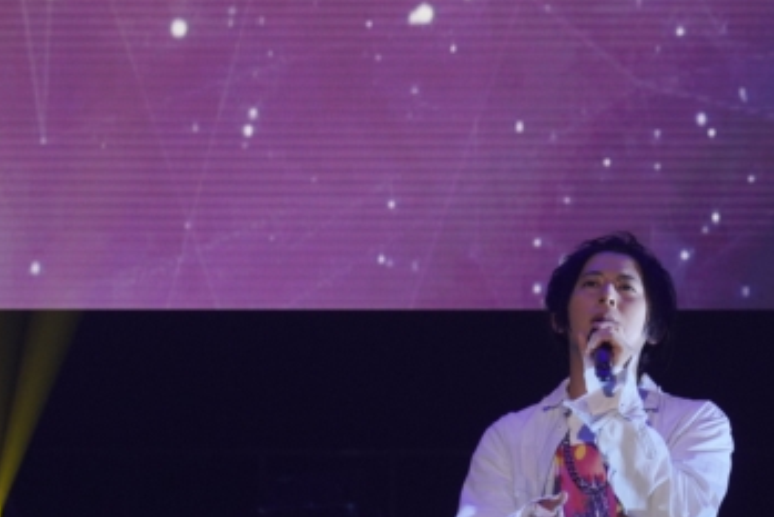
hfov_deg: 7.6
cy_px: 424
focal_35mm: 270
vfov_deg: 5.1
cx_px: 579
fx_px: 5807
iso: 1600
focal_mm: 105
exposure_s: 1/400
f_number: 5.6
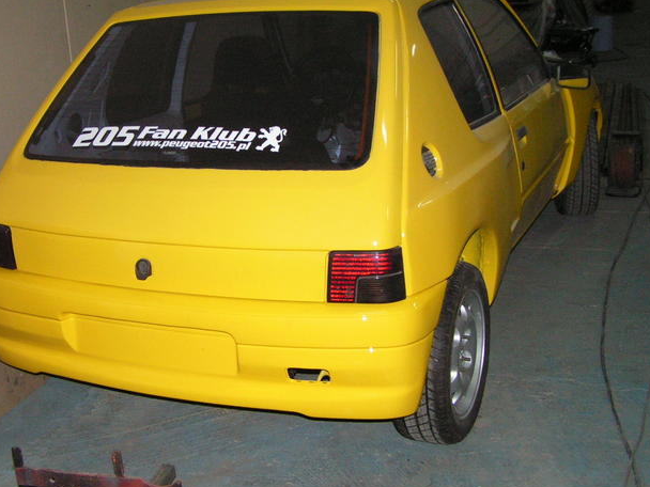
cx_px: 268
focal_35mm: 50
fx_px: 939
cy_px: 199
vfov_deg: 29.0
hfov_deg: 38.1
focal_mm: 6.3
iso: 200
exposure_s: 1/40
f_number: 2.8
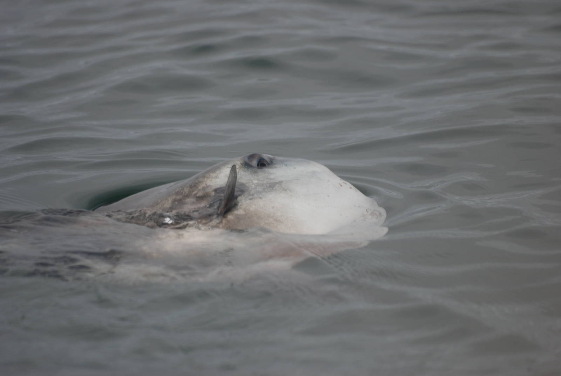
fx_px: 7021
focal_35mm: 450
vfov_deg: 3.1
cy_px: 188
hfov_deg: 4.6
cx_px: 280
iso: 200
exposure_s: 1/640
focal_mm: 300
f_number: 5.6
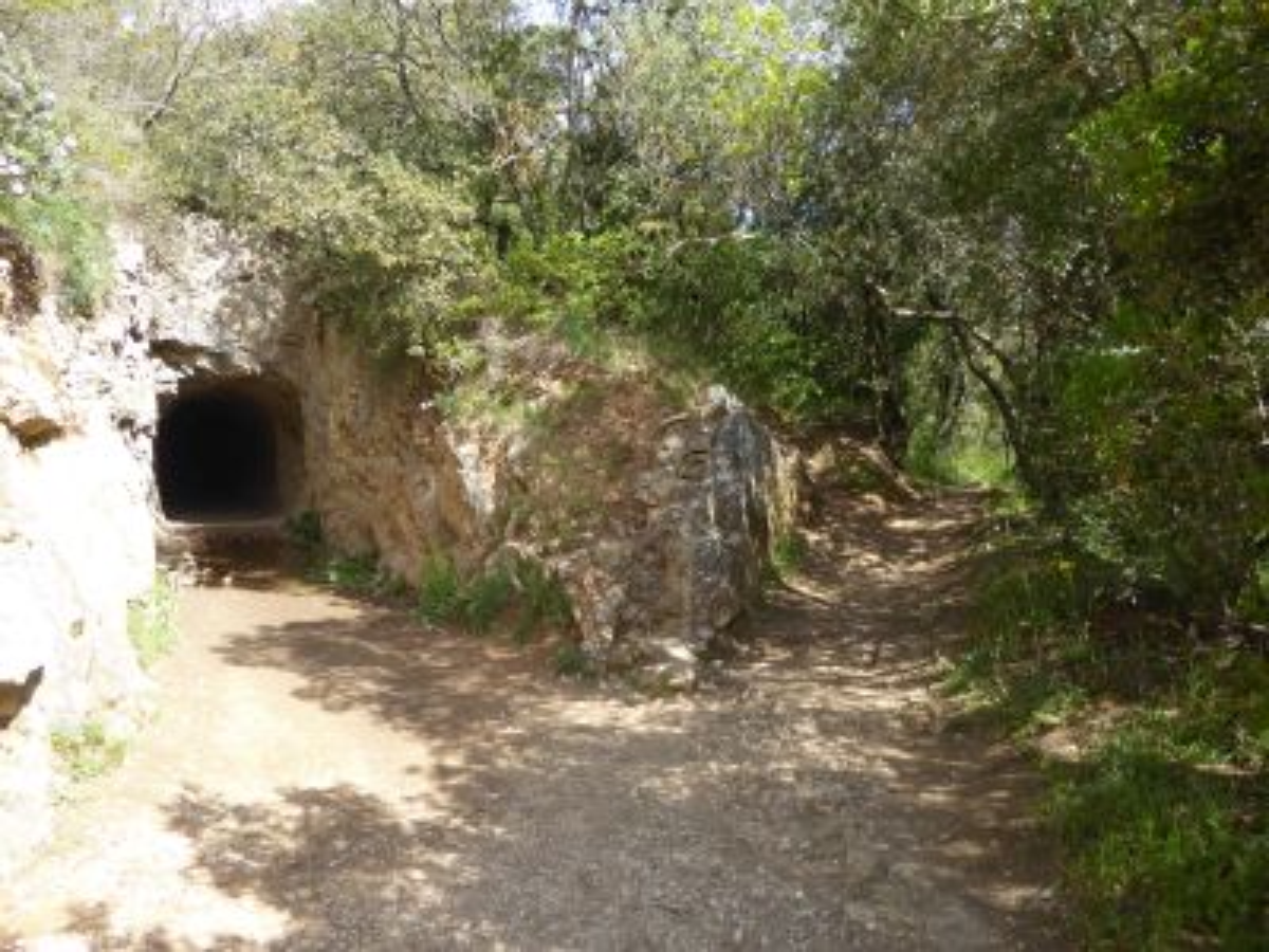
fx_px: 916
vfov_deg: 54.9
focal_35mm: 25
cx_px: 634
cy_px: 476
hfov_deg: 69.4
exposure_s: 1/200
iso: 80
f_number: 3.3
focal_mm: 4.3
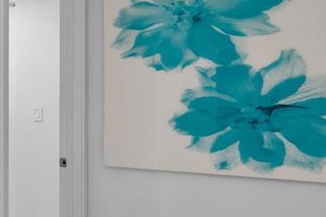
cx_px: -308
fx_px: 597
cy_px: 79
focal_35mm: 66
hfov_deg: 19.4
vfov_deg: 20.5
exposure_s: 1/4
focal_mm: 10
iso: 250
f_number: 9
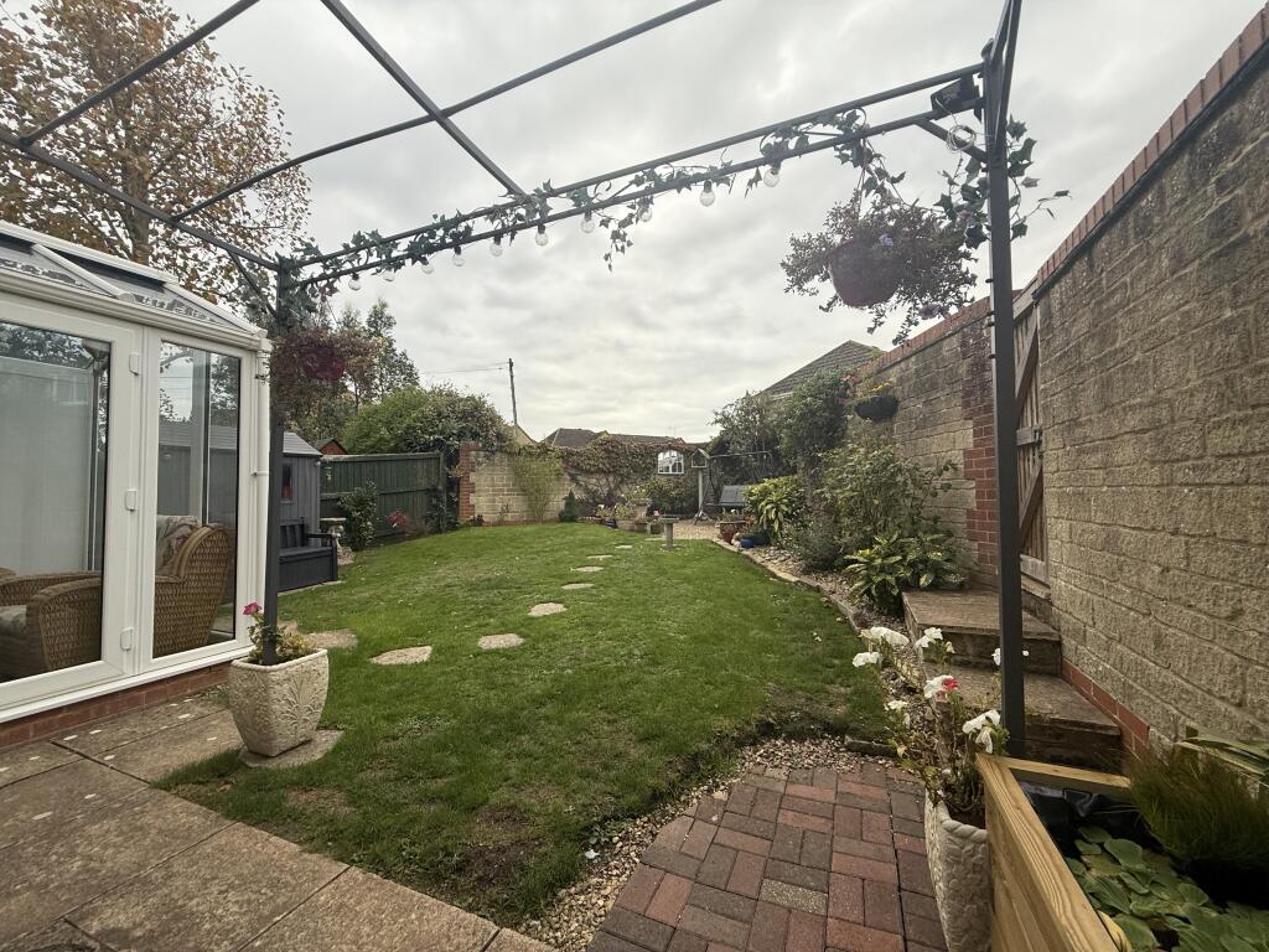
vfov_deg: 85.7
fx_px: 513
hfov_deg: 102.1
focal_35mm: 14
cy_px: 476
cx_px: 634
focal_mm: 2.22
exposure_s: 1/234
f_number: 2.2
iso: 50
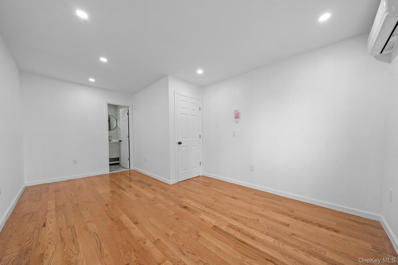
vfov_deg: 90.0
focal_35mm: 12
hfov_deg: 112.6
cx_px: 199
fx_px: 133
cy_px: 132
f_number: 9
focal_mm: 12
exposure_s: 1.3
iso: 100
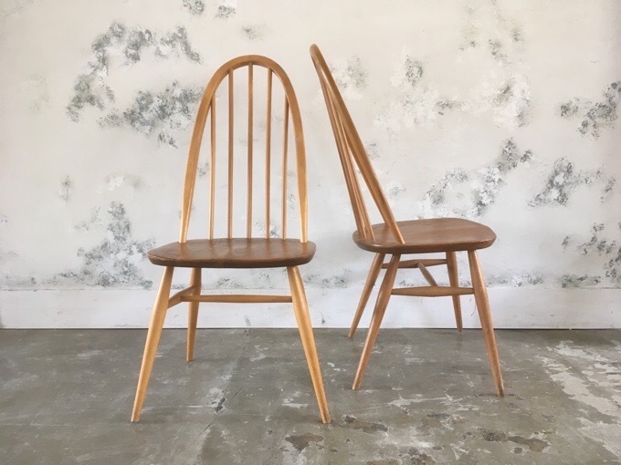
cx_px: 310
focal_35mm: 29
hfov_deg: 61.7
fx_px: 520
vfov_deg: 48.2
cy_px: 232
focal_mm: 4.15
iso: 50
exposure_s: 1/30
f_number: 2.2
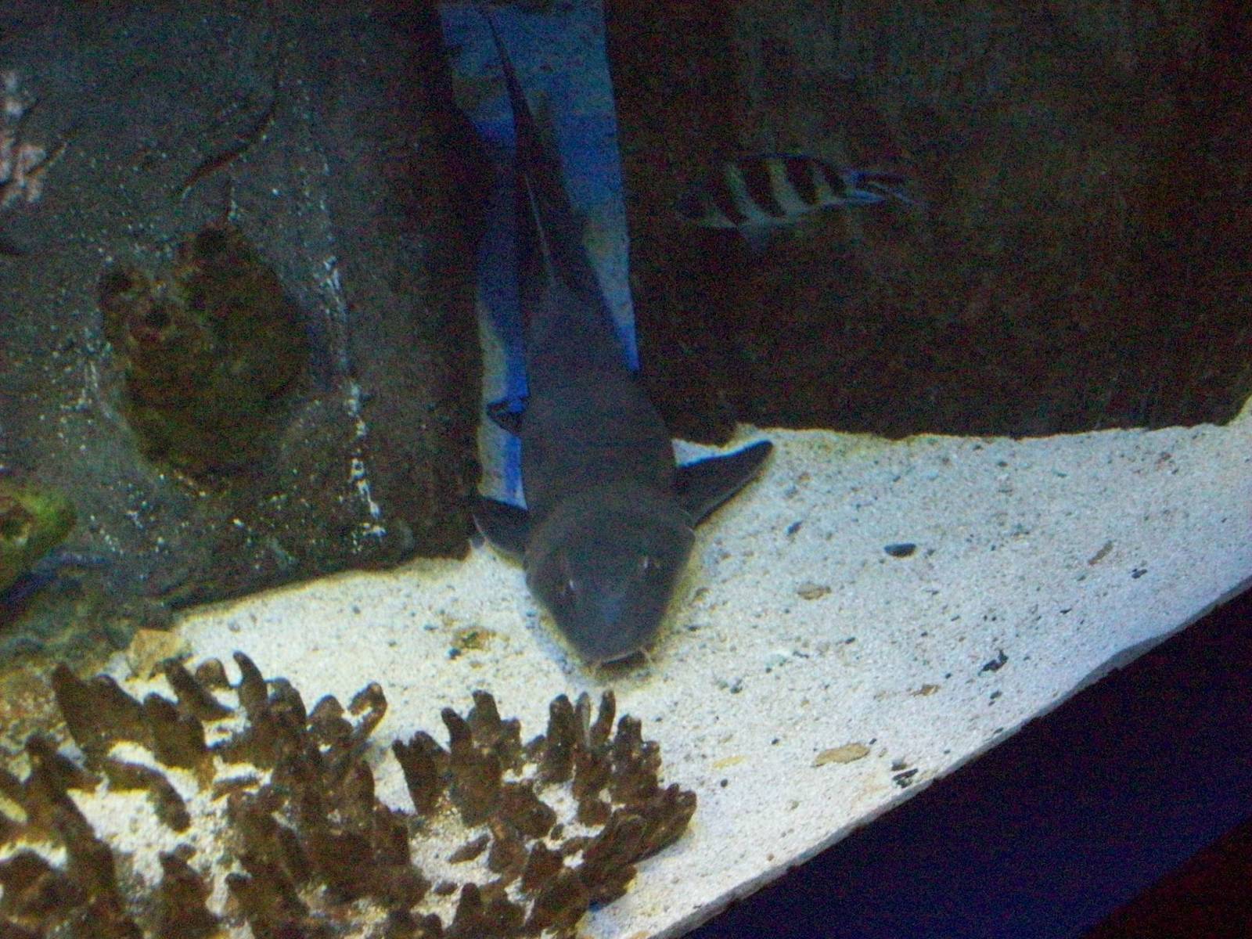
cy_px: 470
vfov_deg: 32.2
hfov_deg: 42.1
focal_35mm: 45
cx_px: 626
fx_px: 1628
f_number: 3
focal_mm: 7.6
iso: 800
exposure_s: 1/51.4
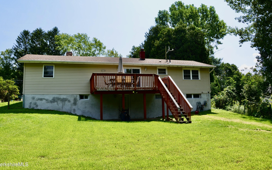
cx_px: 135
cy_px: 81
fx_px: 208
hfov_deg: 66.5
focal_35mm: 28
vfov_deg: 44.5
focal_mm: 18
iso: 200
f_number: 10
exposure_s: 1/250
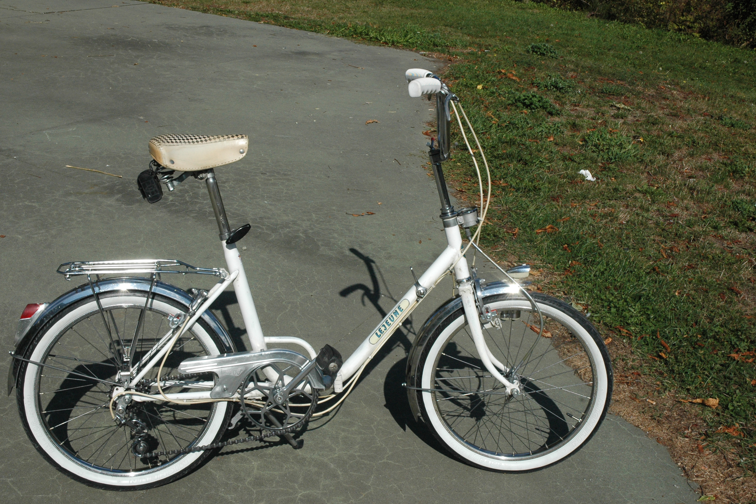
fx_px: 935
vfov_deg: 30.2
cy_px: 251
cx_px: 370
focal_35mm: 45
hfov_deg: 44.0
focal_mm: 29
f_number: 14
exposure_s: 1/800
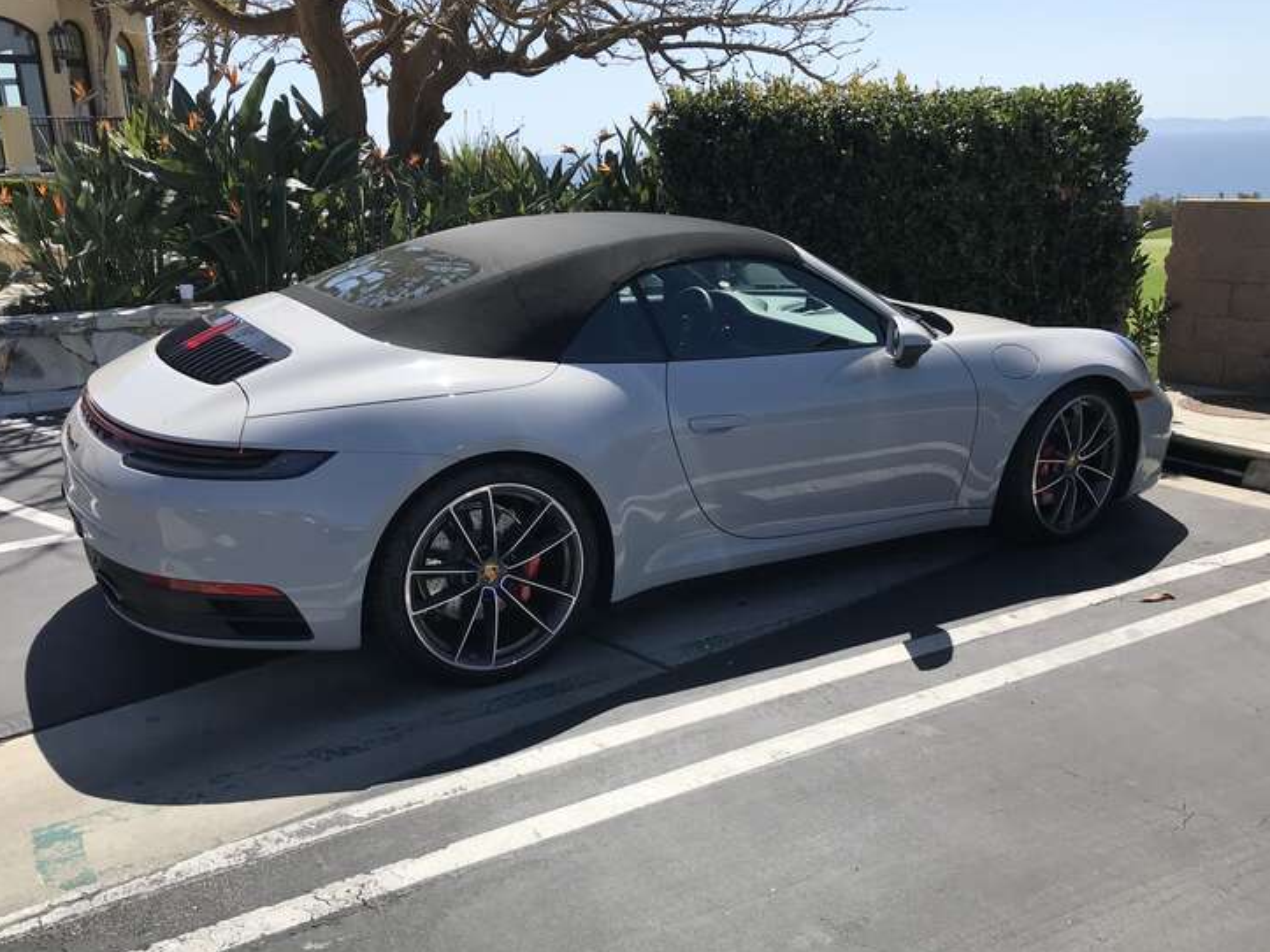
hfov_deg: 58.3
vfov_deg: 45.4
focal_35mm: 31
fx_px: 1137
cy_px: 516
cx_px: 581
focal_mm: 3.99
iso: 20
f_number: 1.8
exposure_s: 1/2037
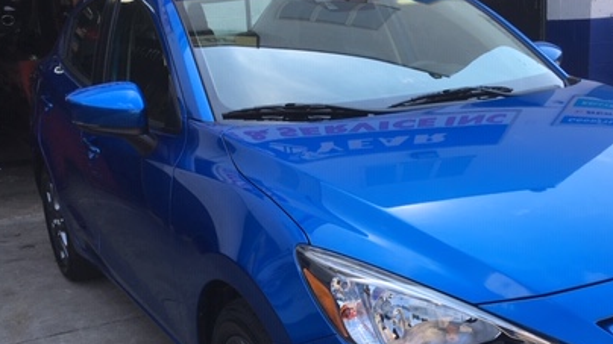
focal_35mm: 50
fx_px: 813
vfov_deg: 23.6
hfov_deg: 41.0
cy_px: 279
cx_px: 393
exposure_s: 1/506
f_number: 2.2
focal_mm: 4.15
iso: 25
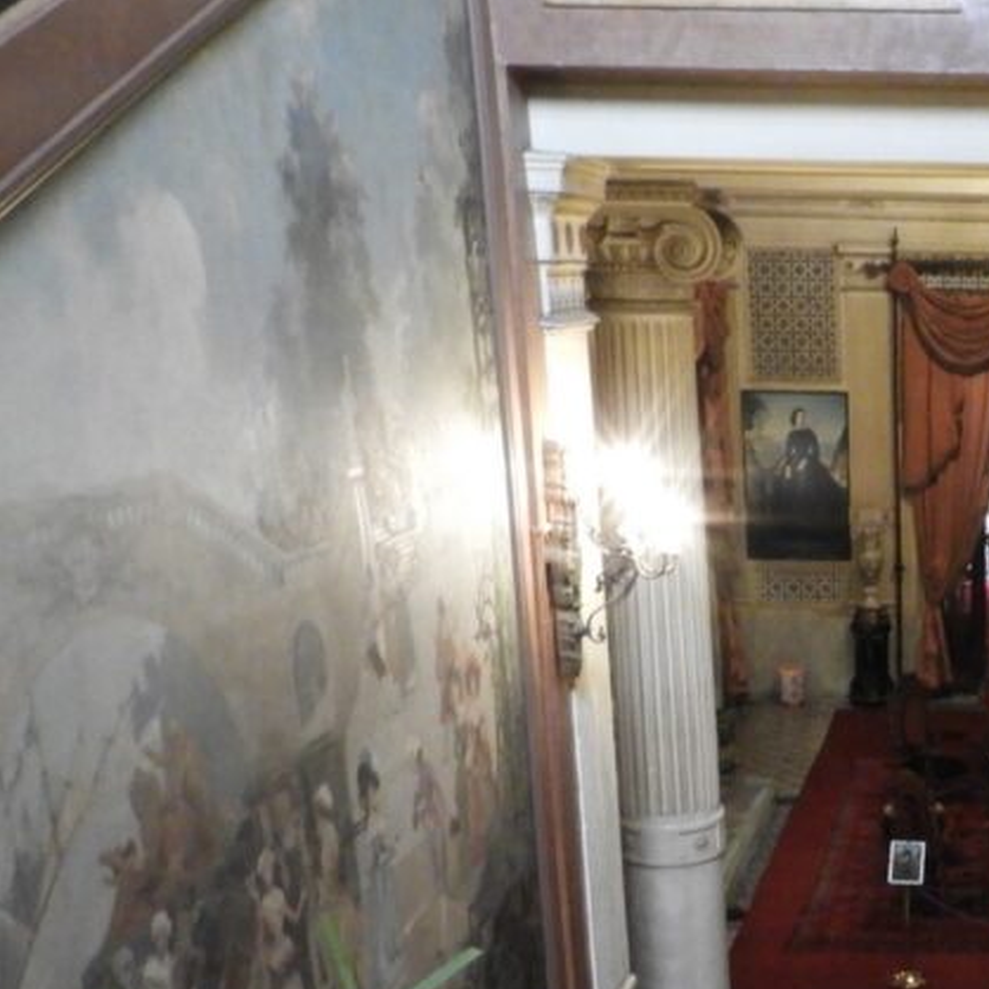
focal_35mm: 52
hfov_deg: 29.8
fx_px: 1681
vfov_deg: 31.7
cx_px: 1058
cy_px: 828
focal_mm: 4.3
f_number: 6.7
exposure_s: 1/3
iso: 800
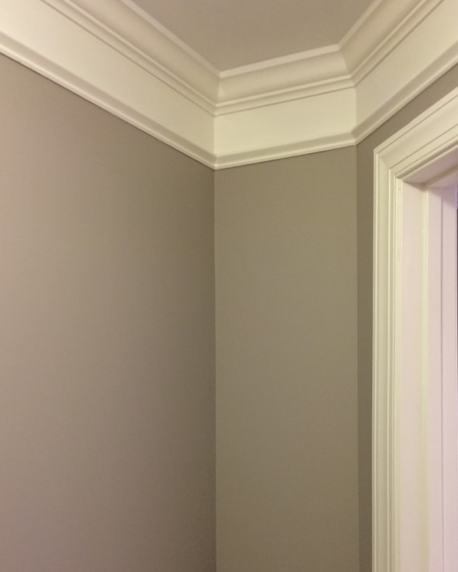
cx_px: 265
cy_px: 364
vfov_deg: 45.3
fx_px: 677
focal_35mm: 40
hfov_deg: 37.3
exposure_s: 1/30
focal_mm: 4.12
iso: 100
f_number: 2.2
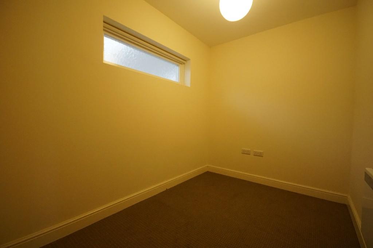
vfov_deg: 77.3
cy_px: 124
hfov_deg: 100.4
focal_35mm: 15
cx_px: 186
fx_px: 155
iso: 3200
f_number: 4
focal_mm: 10
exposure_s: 1/125
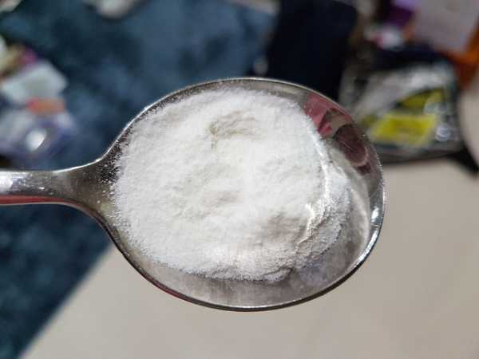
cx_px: 240
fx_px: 360
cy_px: 180
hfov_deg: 67.3
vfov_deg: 53.1
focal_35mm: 26
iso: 200
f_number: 1.7
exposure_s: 1/24
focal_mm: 4.2
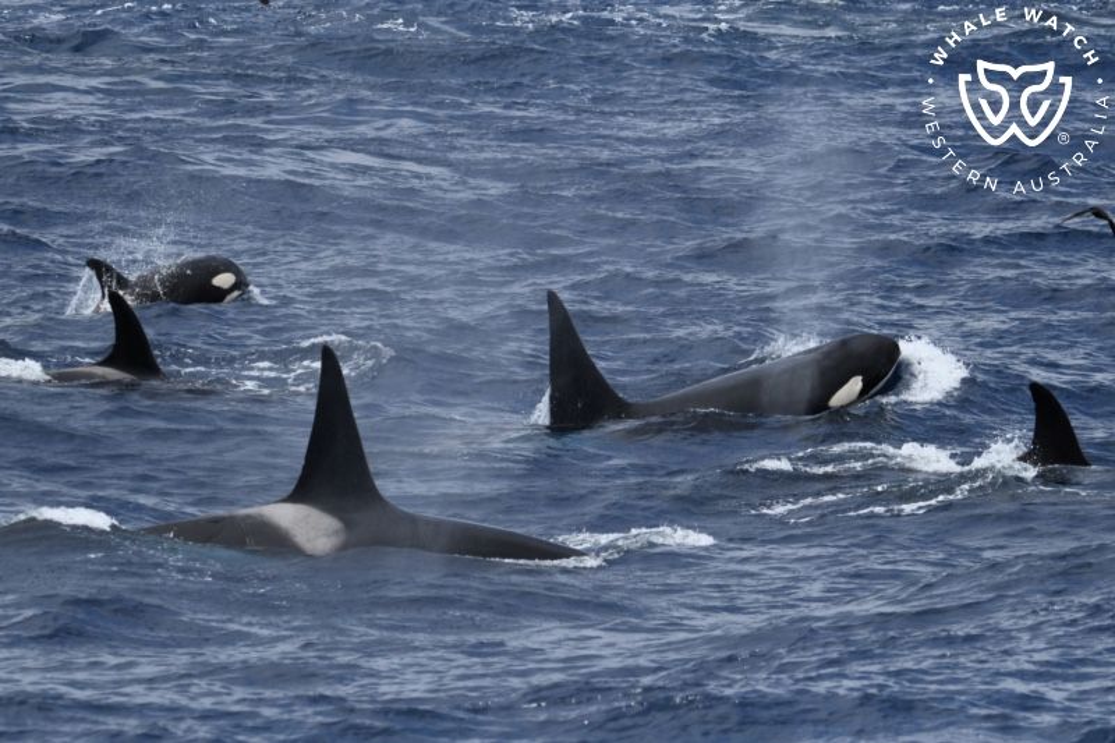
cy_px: 372
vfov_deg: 4.6
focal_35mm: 300
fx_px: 9289
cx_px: 558
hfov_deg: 6.9
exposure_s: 1/8000
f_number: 5.6
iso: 720
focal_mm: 300
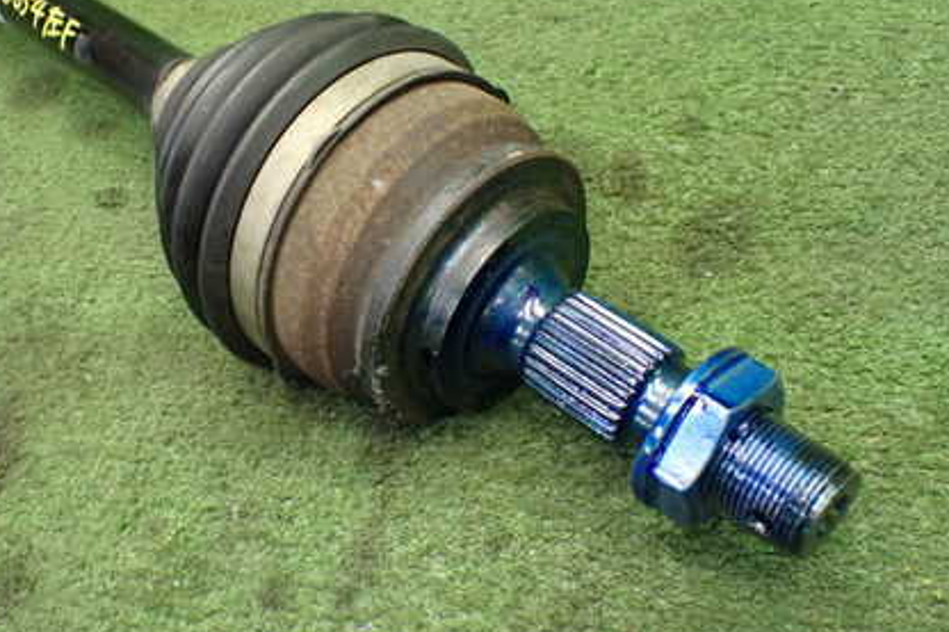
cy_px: 226
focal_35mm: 45
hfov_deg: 43.1
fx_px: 1186
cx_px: 326
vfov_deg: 29.7
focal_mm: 5.4
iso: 800
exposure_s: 1/100
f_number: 2.3
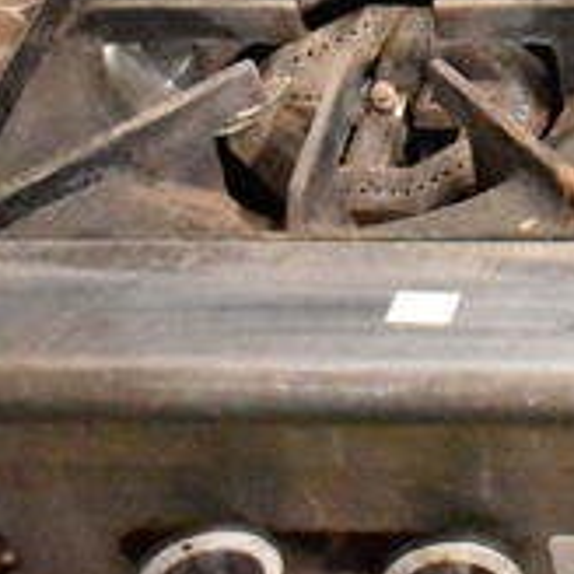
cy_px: -126
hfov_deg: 14.0
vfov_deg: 14.8
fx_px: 2139
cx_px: 952
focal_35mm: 114
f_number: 3.8
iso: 20000
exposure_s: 1/125
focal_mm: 24
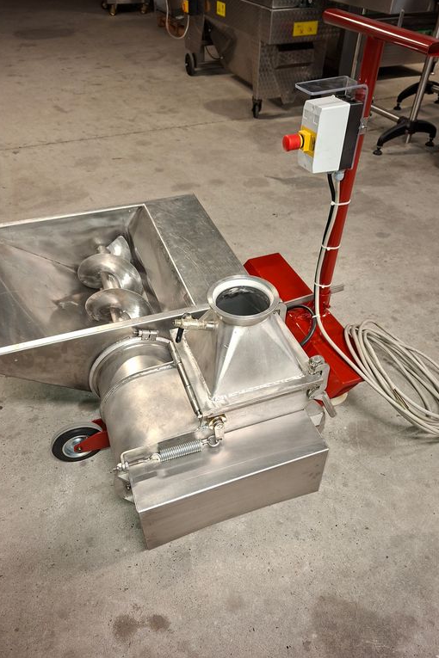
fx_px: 439
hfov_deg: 53.1
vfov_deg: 73.7
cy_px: 329
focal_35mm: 24
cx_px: 212
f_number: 1.8
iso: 250
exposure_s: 1/33
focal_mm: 5.54
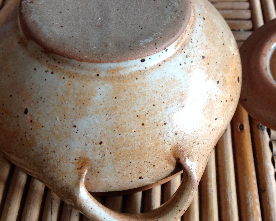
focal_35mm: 55
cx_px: 191
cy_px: 87
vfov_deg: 27.5
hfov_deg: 33.8
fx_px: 449
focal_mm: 4.28
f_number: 2.4
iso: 100
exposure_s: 1/15
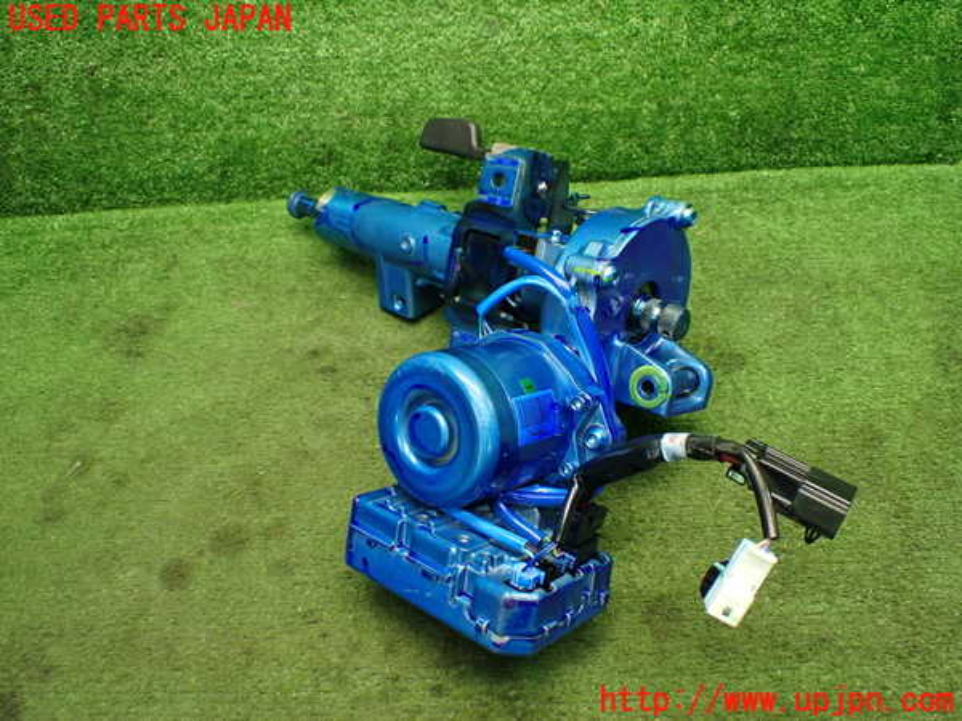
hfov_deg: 60.0
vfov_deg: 46.8
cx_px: 481
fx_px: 834
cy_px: 360
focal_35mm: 30
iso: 800
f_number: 2.3
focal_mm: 5.4
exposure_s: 1/100
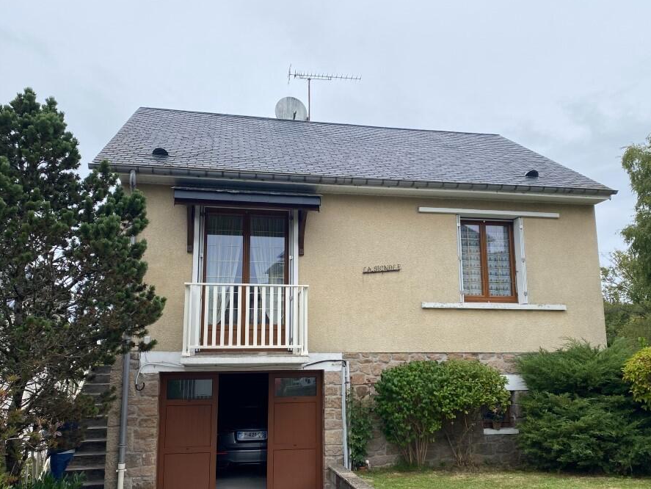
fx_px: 564
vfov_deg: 46.8
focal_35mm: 30
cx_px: 327
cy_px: 267
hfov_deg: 59.9
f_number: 1.8
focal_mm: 4.25
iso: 32
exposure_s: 1/1258
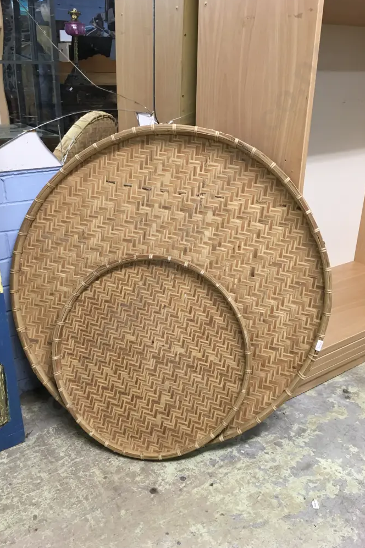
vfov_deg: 60.3
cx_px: 156
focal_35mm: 31
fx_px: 471
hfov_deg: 42.2
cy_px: 274
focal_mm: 4.15
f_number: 2.2
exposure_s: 1/33
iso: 100
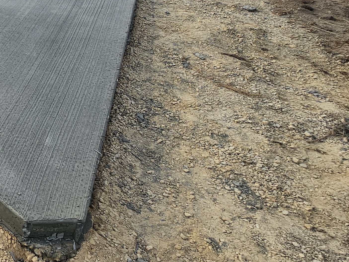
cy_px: 80
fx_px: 373
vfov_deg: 38.1
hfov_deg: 31.5
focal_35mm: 37
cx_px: -147
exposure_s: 1/267
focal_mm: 2.2
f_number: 2.2
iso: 50
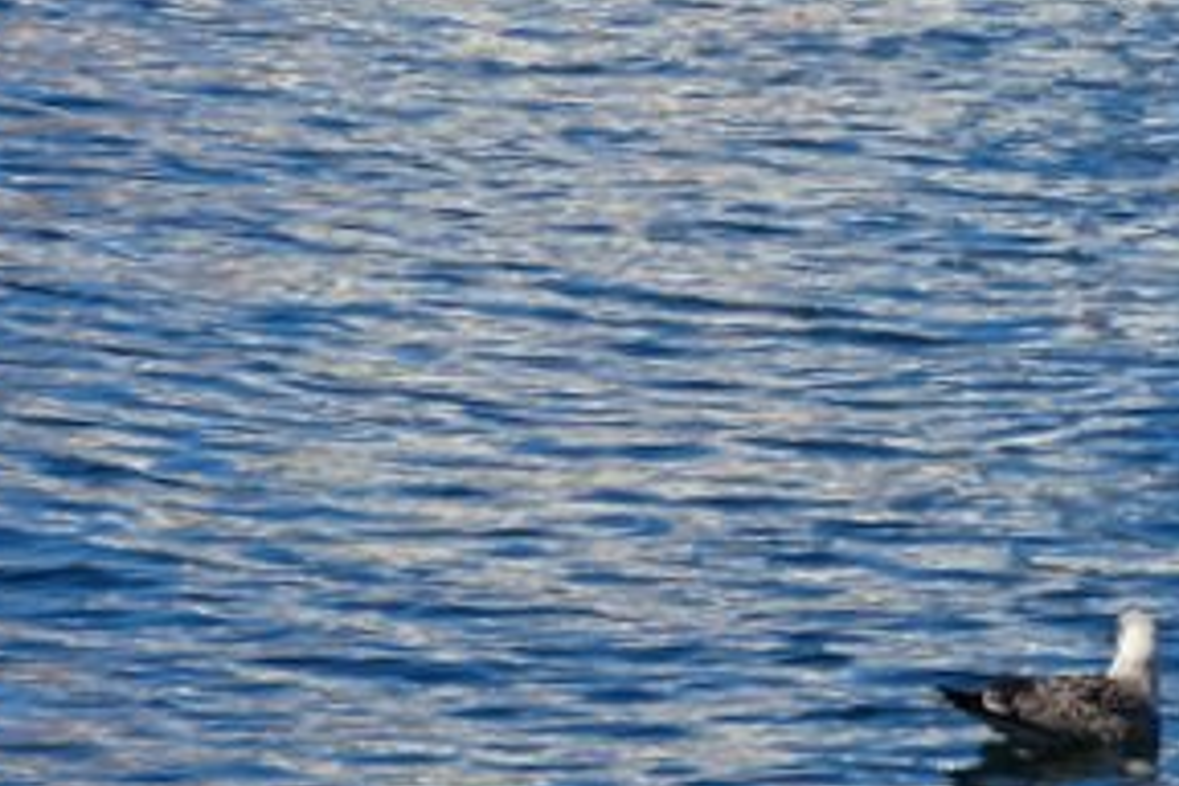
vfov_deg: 3.4
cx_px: 1019
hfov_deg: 5.1
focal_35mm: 403
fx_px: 13197
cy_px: -258
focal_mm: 15.92
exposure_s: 1/400
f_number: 5
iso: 80
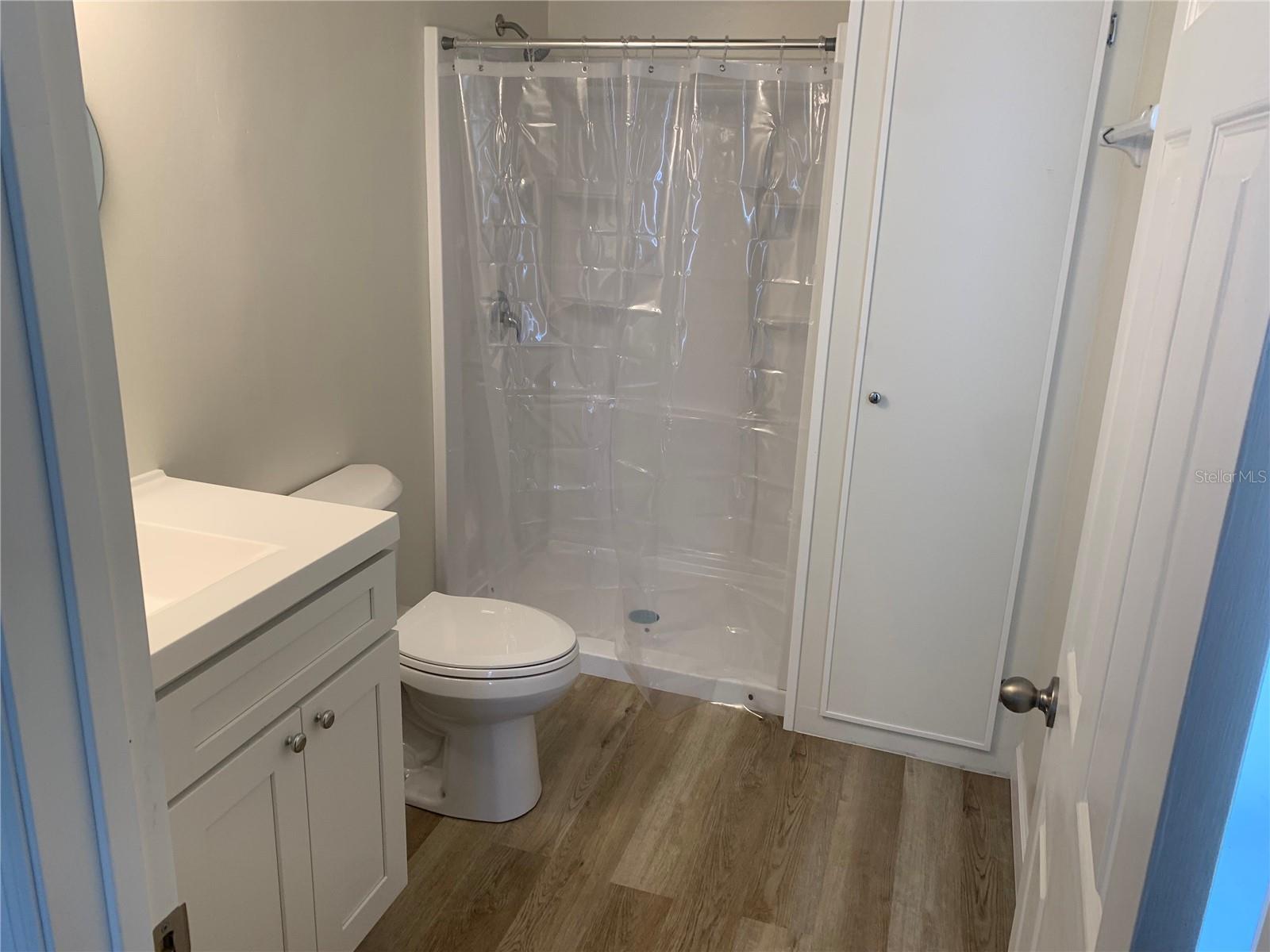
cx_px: 635
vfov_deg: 53.1
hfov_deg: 67.3
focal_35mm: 26
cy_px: 476
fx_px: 954
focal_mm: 4.25
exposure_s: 1/60
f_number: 1.8
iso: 64
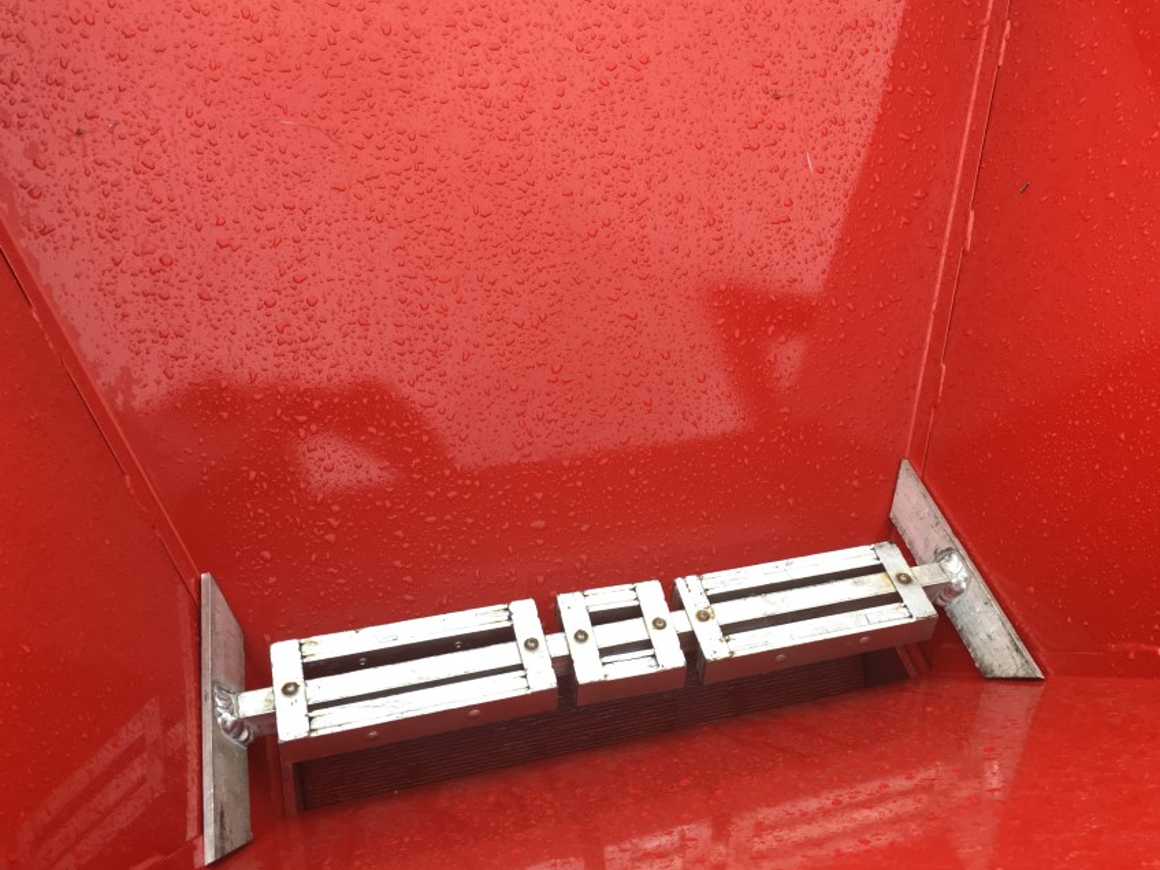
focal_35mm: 35
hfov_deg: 52.5
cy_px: 479
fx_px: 1173
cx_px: 661
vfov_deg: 40.7
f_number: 2.2
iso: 40
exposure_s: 1/100
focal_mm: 4.15
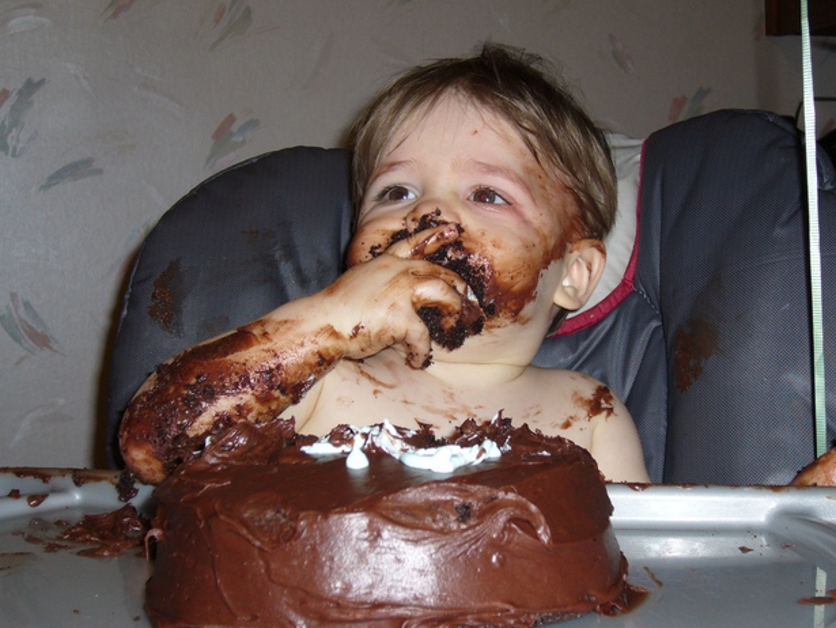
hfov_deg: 36.8
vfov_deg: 28.1
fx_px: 1257
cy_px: 322
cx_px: 430
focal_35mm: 52
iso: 100
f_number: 3.3
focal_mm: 8.3
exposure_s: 1/60
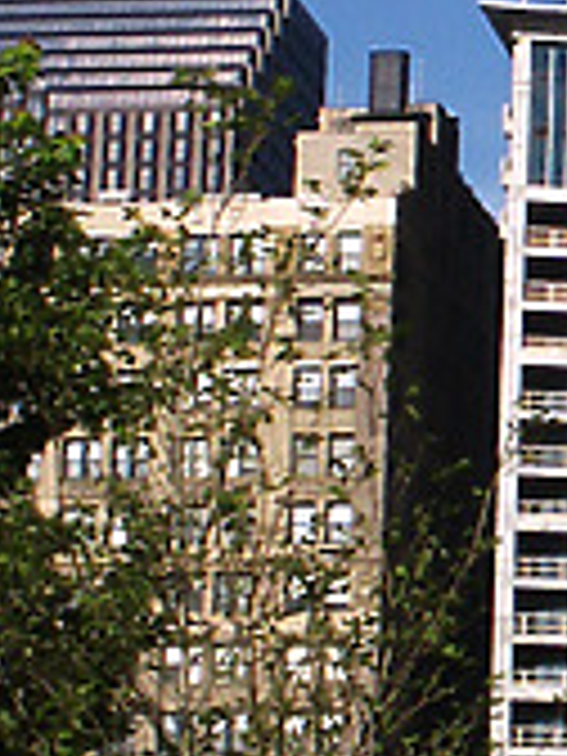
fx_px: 4783
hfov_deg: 6.5
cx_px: 1267
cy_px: 220
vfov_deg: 9.0
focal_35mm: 219
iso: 64
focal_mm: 8.52
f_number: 8
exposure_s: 1/500
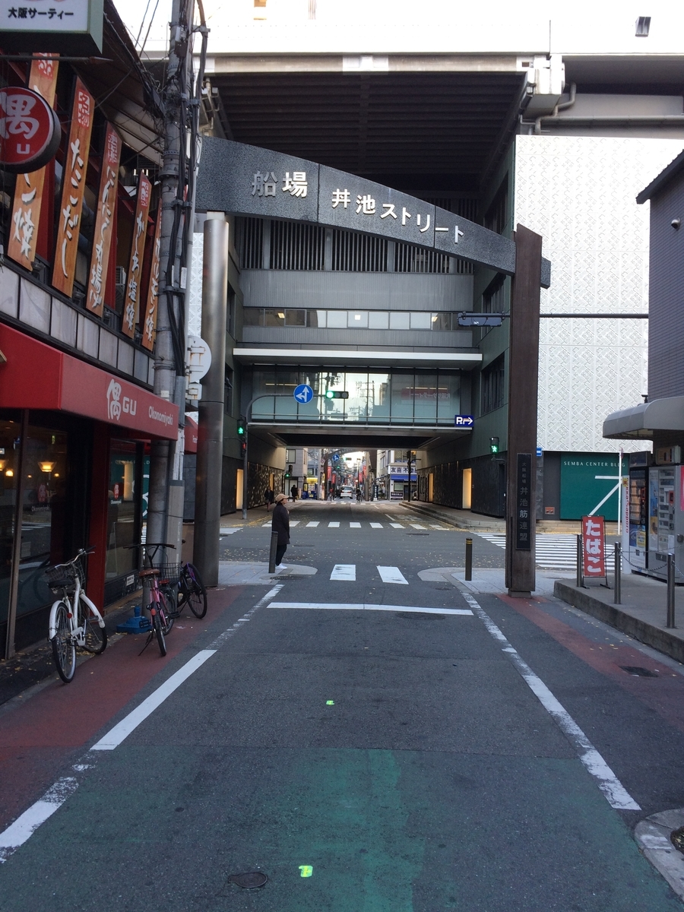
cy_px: 456
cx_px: 342
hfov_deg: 48.2
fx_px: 764
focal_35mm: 29
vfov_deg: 61.7
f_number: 2.2
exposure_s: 1/120
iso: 40
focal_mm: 4.15
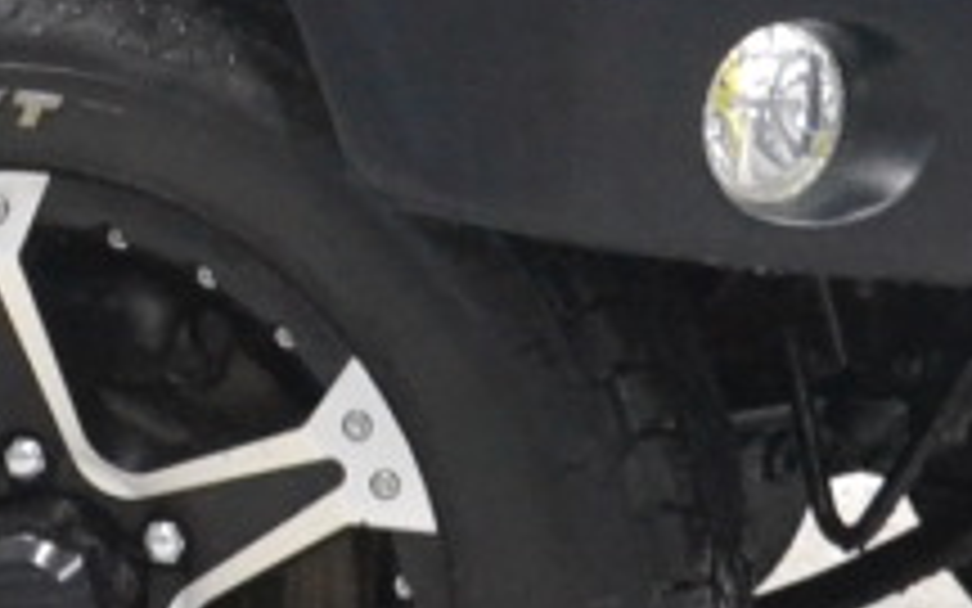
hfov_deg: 8.9
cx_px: -81
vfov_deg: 5.5
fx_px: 6225
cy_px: -408
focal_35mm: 235
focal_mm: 26
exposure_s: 1/40
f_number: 5.6
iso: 3200
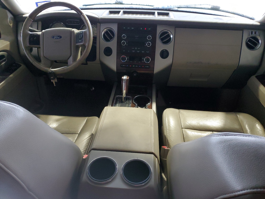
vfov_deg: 53.1
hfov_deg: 67.3
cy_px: 100
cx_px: 132
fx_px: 199
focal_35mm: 26
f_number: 1.5
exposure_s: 1/60.2
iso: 253
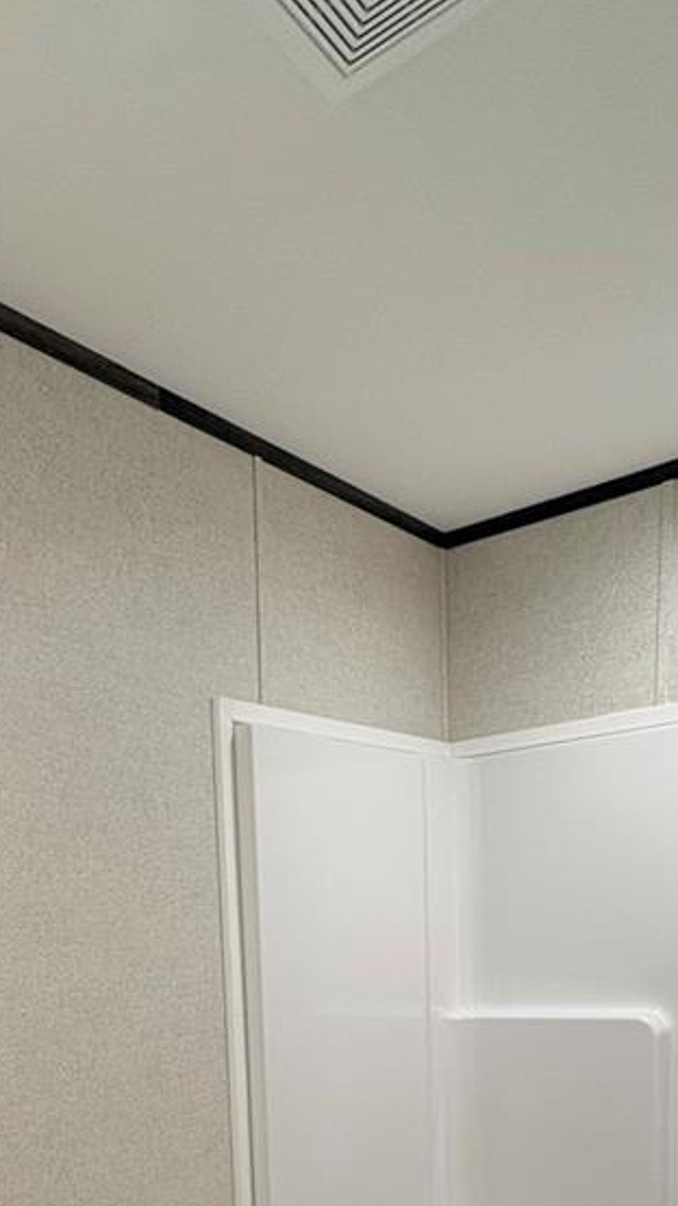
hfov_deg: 34.3
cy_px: 1080
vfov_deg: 52.5
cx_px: 113
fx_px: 1055
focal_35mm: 33
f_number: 2.2
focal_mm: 2.22
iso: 125
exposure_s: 1/60
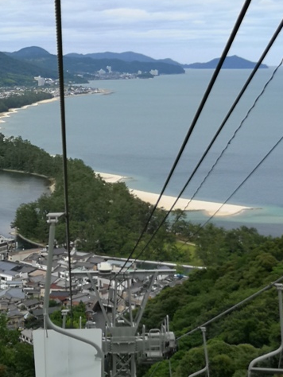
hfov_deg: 18.2
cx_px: 97
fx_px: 882
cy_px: 157
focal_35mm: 81
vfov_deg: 24.1
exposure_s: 1/1709
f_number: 1.8
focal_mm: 3.95
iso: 50
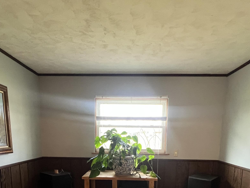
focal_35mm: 25
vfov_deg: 48.9
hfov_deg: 69.4
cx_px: 126
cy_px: 170
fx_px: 181
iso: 400
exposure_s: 1/60
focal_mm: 1.57
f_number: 1.8
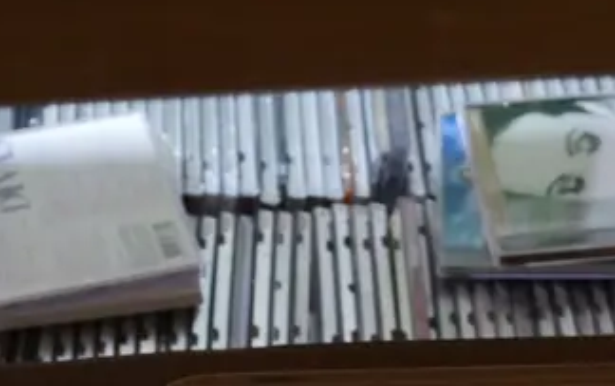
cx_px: 396
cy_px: 842
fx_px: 2247
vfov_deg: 9.1
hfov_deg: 15.6
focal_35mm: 134
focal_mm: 20
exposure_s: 1/60
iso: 2500
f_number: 4.4
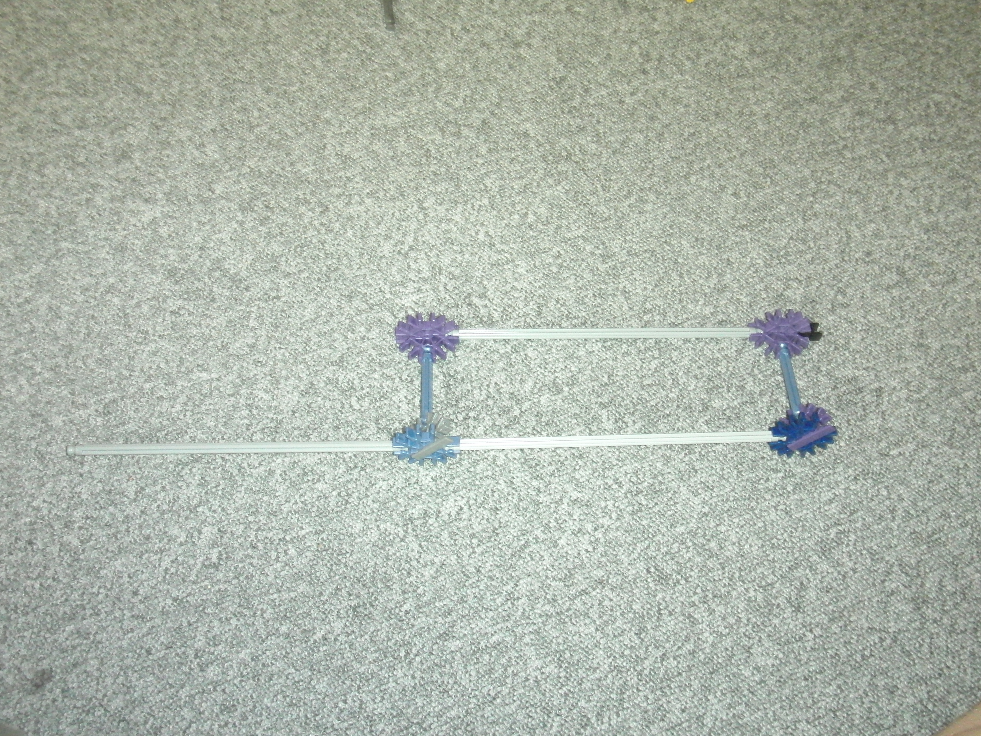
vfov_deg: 37.7
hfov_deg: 49.0
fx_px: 1077
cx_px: 490
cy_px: 368
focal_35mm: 38
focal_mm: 6.66
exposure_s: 1/40
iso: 400
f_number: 3.9
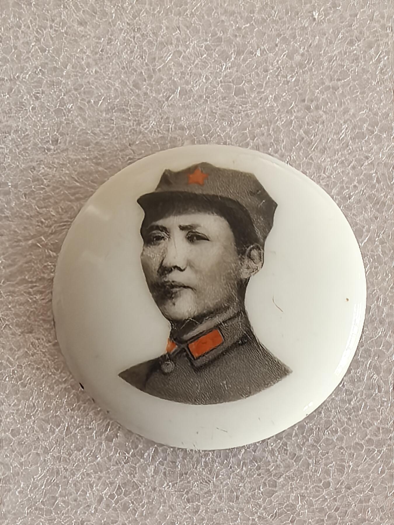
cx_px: 197
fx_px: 1002
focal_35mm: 66
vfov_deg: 29.4
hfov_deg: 22.3
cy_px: 262
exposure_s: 1/50
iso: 125
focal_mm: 1.95
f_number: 2.2
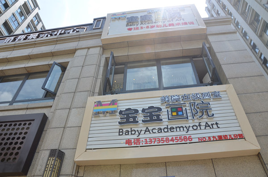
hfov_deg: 67.5
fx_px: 201
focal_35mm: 27
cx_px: 134
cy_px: 88
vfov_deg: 47.7
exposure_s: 1/160
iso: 100
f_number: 8
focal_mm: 18
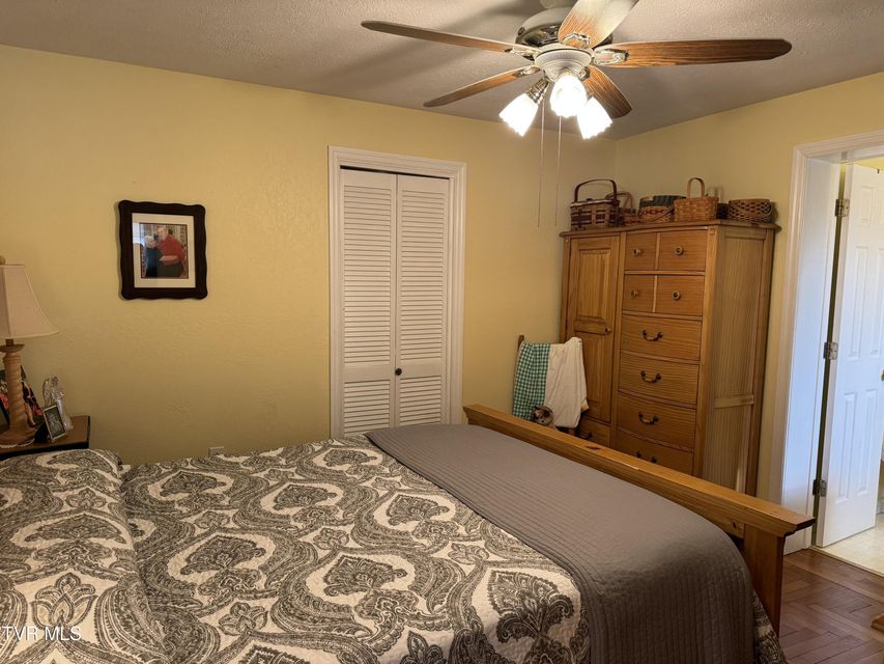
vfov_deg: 56.8
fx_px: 613
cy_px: 332
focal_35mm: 24
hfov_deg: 71.6
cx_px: 442
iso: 200
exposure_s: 1/120
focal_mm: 6.76
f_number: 1.78
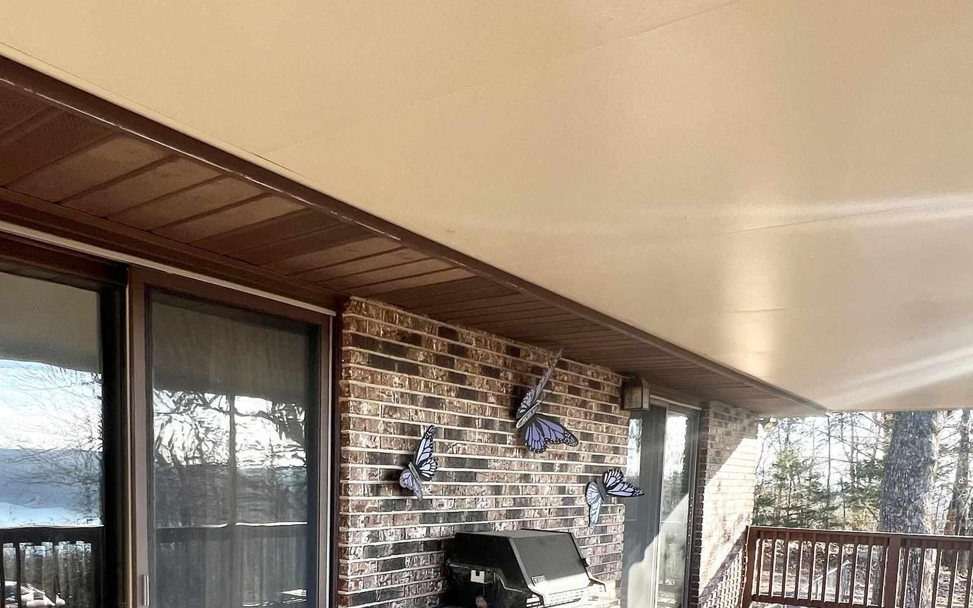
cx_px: 390
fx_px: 716
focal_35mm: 27
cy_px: 557
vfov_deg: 42.0
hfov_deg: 67.7
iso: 32
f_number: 1.8
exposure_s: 1/267
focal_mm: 1.57
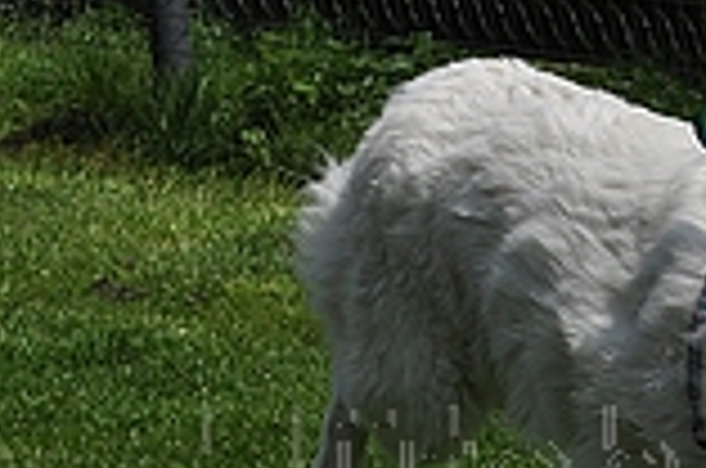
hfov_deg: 4.0
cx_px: 800
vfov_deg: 2.6
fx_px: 10216
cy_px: 477
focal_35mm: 522
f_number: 11
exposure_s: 1/1600
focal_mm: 122
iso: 320
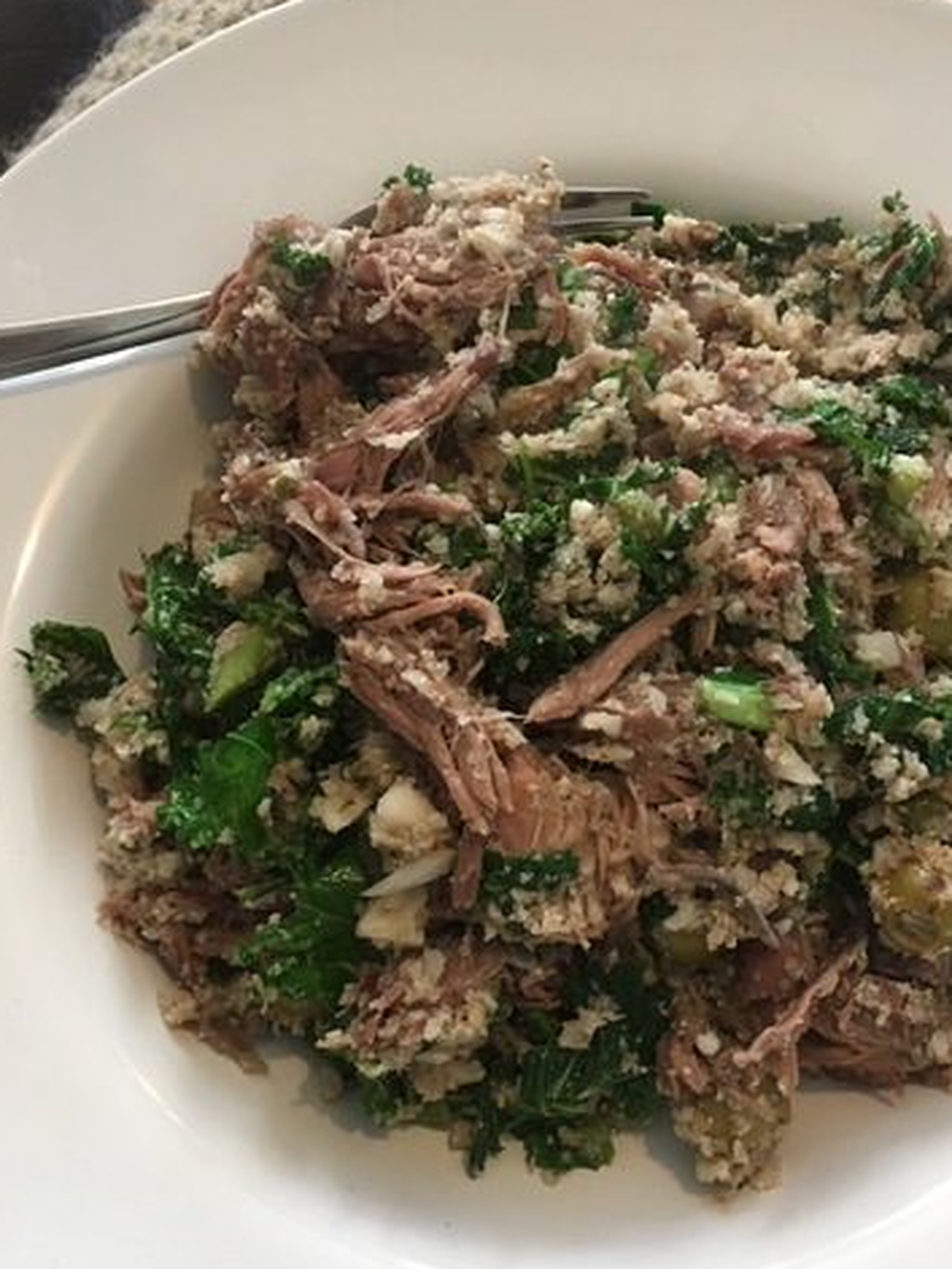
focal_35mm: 37
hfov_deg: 38.5
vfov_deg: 50.1
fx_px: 1356
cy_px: 578
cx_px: 591
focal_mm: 4.15
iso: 200
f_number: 2.2
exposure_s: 1/20
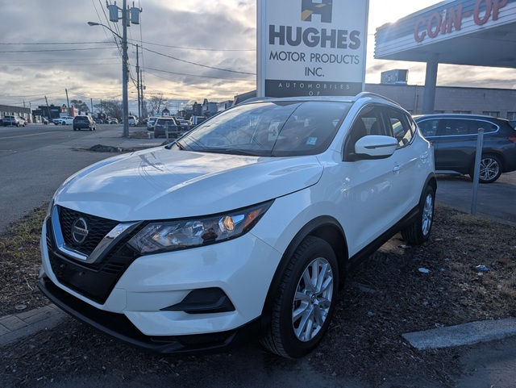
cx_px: 258
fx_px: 358
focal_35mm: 24
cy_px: 194
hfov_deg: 71.6
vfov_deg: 56.9
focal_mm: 6.9
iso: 18
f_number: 1.68
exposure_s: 1/1471
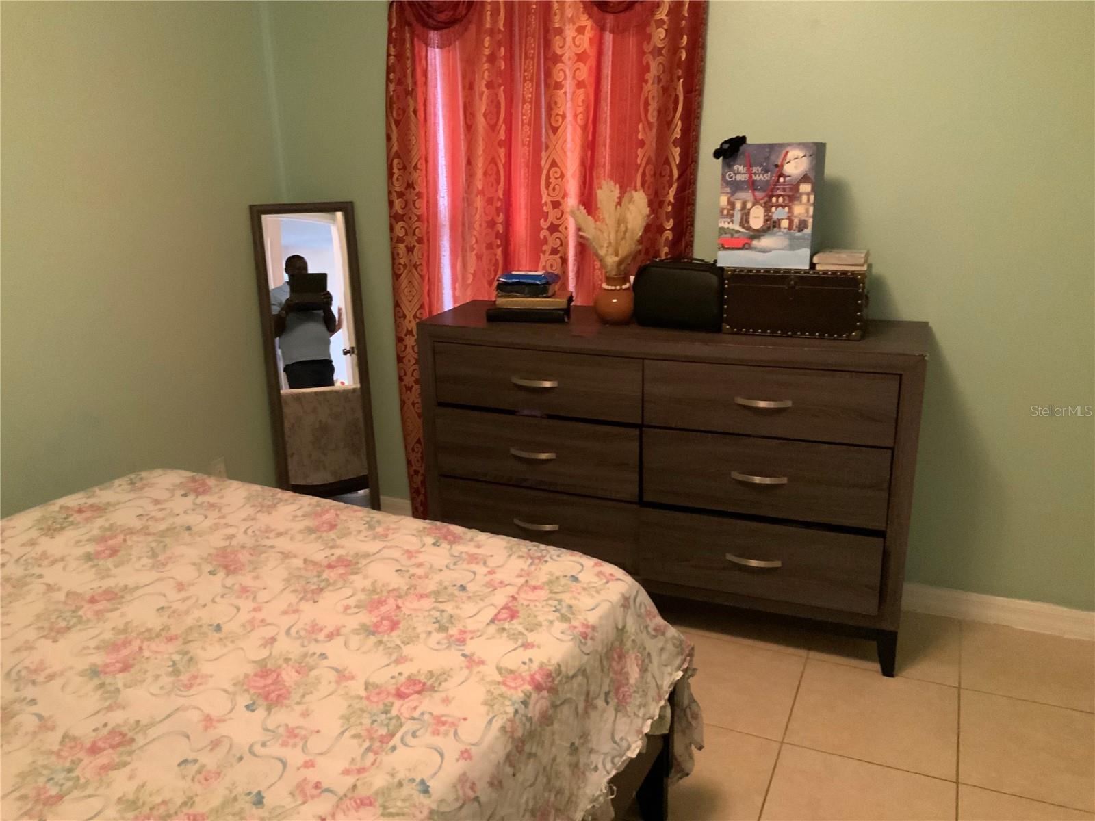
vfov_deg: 48.2
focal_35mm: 29
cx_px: 548
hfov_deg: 61.7
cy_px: 410
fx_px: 917
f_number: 1.8
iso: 500
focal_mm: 3
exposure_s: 1/30
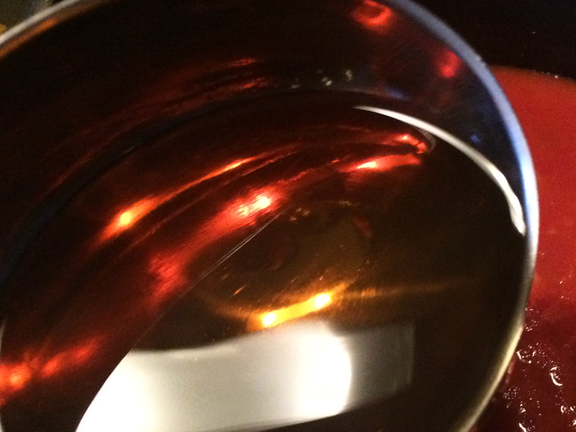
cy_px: 333
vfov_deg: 30.9
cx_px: 384
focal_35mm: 46
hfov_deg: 40.7
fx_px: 765
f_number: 2.2
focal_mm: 4.15
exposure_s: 1/17
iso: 400
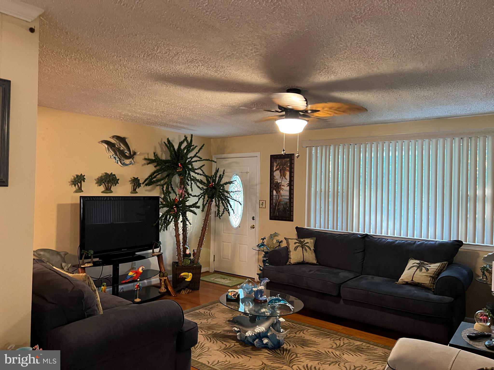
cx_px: 247
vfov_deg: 53.1
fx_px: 371
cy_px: 185
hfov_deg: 67.3
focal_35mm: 26
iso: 400
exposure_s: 1/40
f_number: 1.5
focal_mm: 5.7
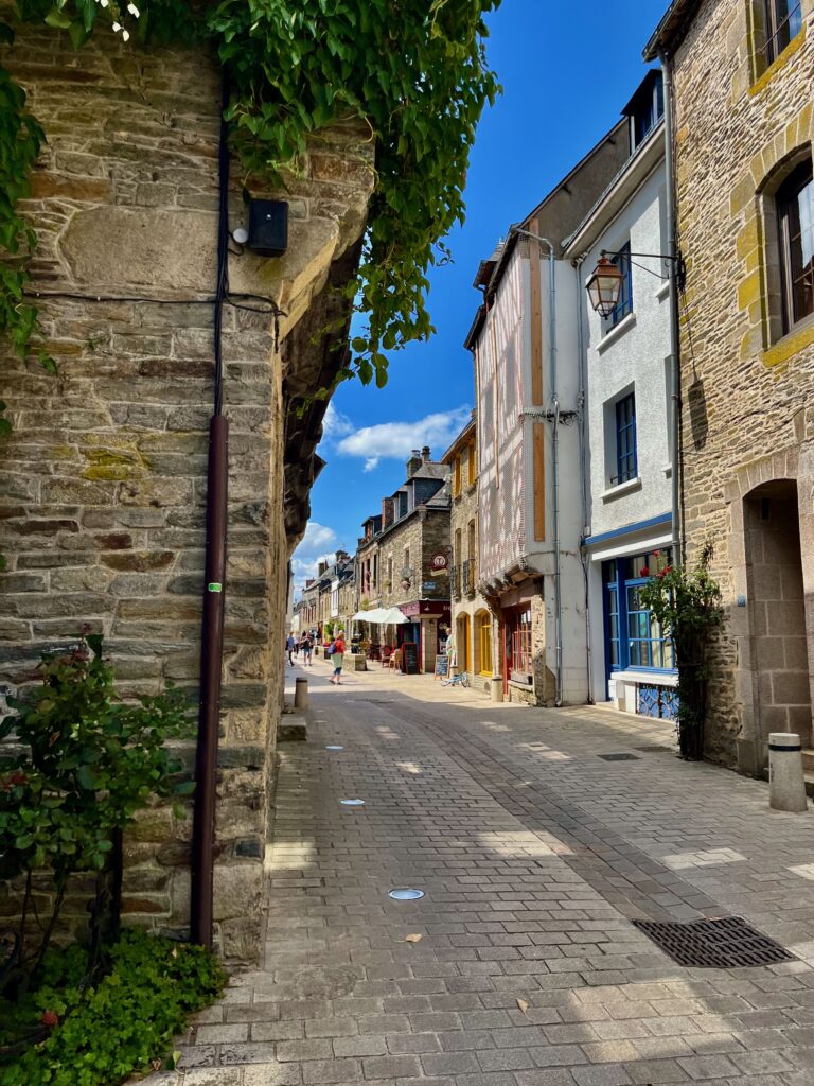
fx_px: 815
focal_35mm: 26
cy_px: 543
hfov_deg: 53.1
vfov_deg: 67.3
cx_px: 407
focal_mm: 5.1
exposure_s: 1/2179
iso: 50
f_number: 1.6
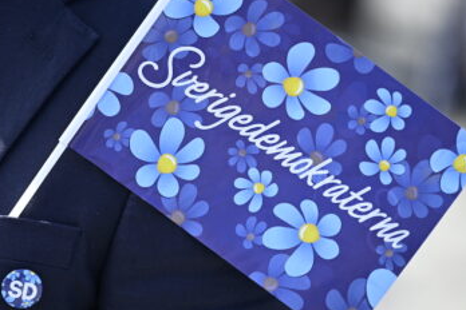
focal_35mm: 414
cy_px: 150
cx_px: 226
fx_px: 5359
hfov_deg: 5.0
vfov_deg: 3.3
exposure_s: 1/1600
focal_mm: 320
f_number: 5.3
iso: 800
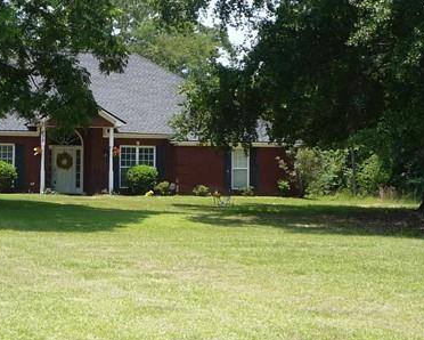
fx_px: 1080
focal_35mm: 86
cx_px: 147
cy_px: 128
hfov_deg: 22.1
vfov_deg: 17.9
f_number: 4
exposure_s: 1/320
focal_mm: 5.2
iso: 100
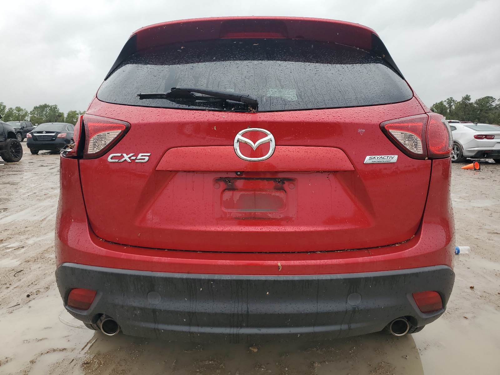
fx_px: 376
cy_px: 188
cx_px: 250
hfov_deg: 67.3
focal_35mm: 26
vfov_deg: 53.1
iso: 50
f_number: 1.5
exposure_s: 1/1429
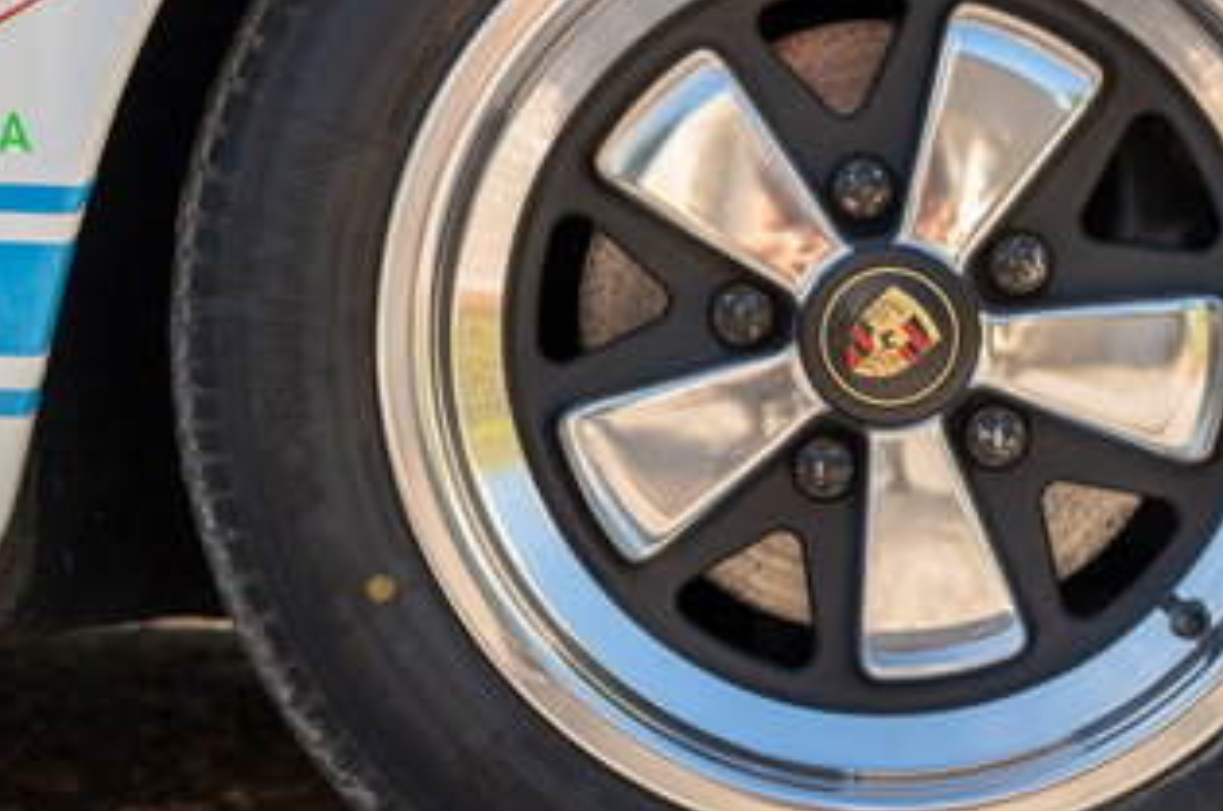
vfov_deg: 11.2
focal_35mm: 122
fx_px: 4138
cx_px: 885
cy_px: 324
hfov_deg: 16.7
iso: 100
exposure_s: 1/100
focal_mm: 50
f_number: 3.5
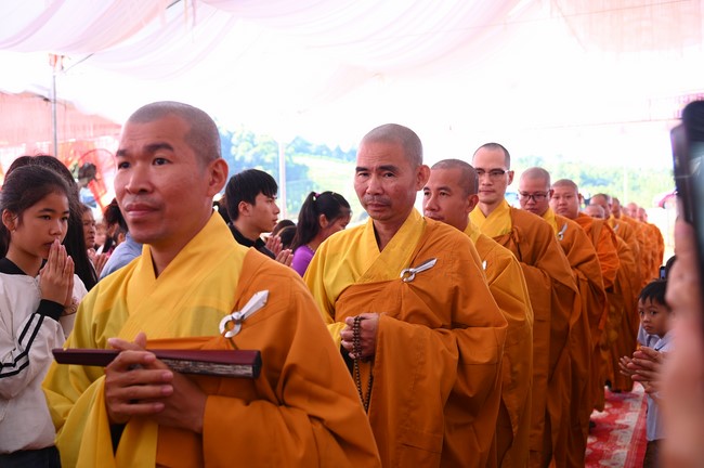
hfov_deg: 50.7
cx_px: 352
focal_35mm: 38
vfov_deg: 35.0
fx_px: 742
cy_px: 234
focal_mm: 38
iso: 1000
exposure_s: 1/250
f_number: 4.5
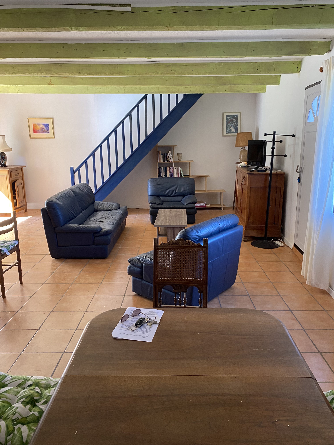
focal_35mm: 26
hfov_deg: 53.1
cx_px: 167
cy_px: 222
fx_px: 334
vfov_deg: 67.3
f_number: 1.8
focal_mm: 4.25
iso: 125
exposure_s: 1/94
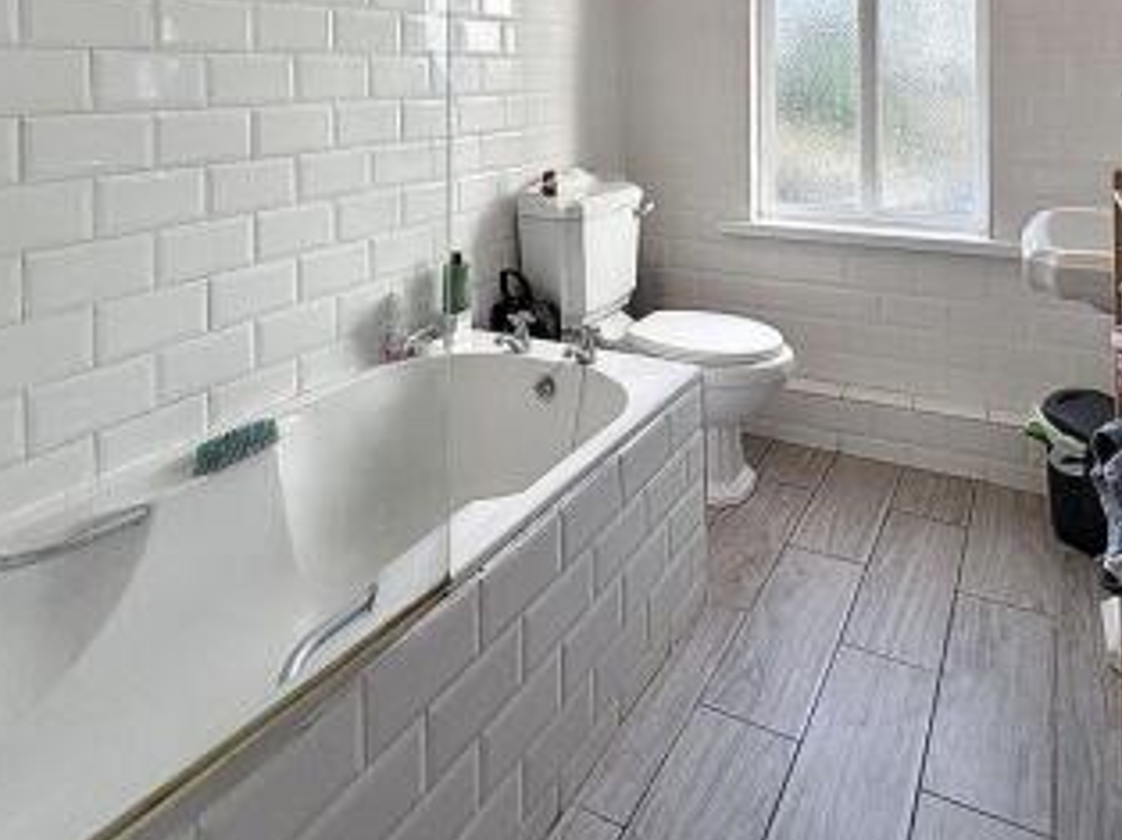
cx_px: 620
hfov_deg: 67.2
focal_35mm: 26
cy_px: 77
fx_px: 842
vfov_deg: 47.4
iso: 80
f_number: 2.2
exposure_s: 1/133
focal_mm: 2.22
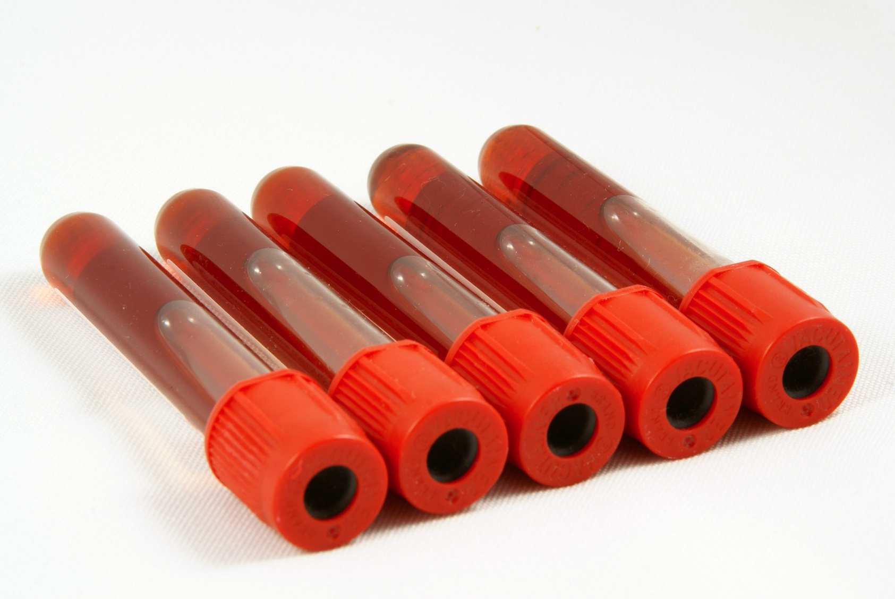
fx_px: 5600
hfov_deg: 9.1
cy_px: 300
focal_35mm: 225
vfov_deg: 6.1
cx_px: 448
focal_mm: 150
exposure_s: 4
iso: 100
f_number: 22
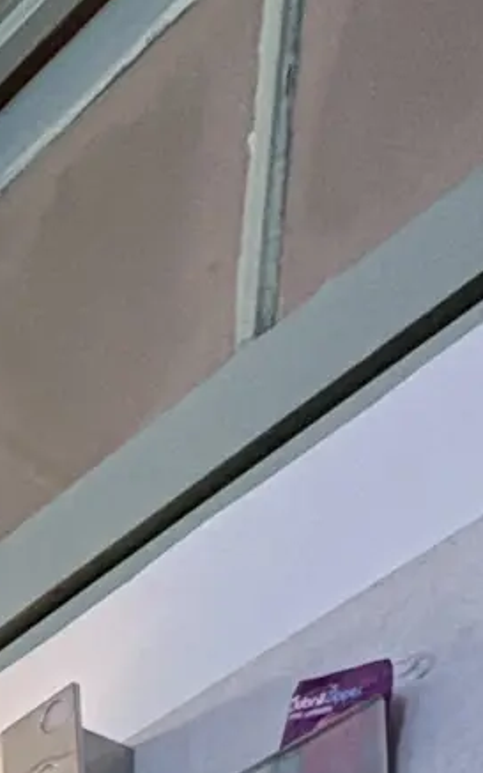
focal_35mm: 87
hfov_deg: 11.8
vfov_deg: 15.1
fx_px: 1833
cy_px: 1811
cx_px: -734
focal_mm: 2.22
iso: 320
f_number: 2.2
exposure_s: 1/51
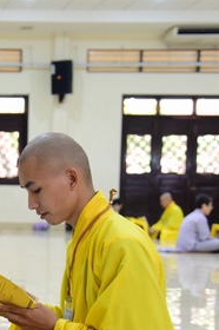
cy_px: 235
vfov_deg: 21.8
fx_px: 851
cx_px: -91
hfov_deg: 13.9
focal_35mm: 93
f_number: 4
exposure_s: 1/40
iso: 1000
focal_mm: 40
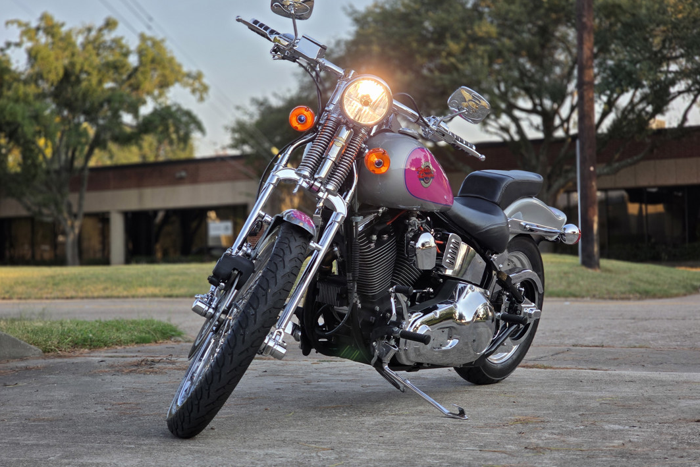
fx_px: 1400
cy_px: 226
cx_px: 351
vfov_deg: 18.9
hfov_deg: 28.1
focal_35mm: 72
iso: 50
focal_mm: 7.9
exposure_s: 1/385
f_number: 2.4
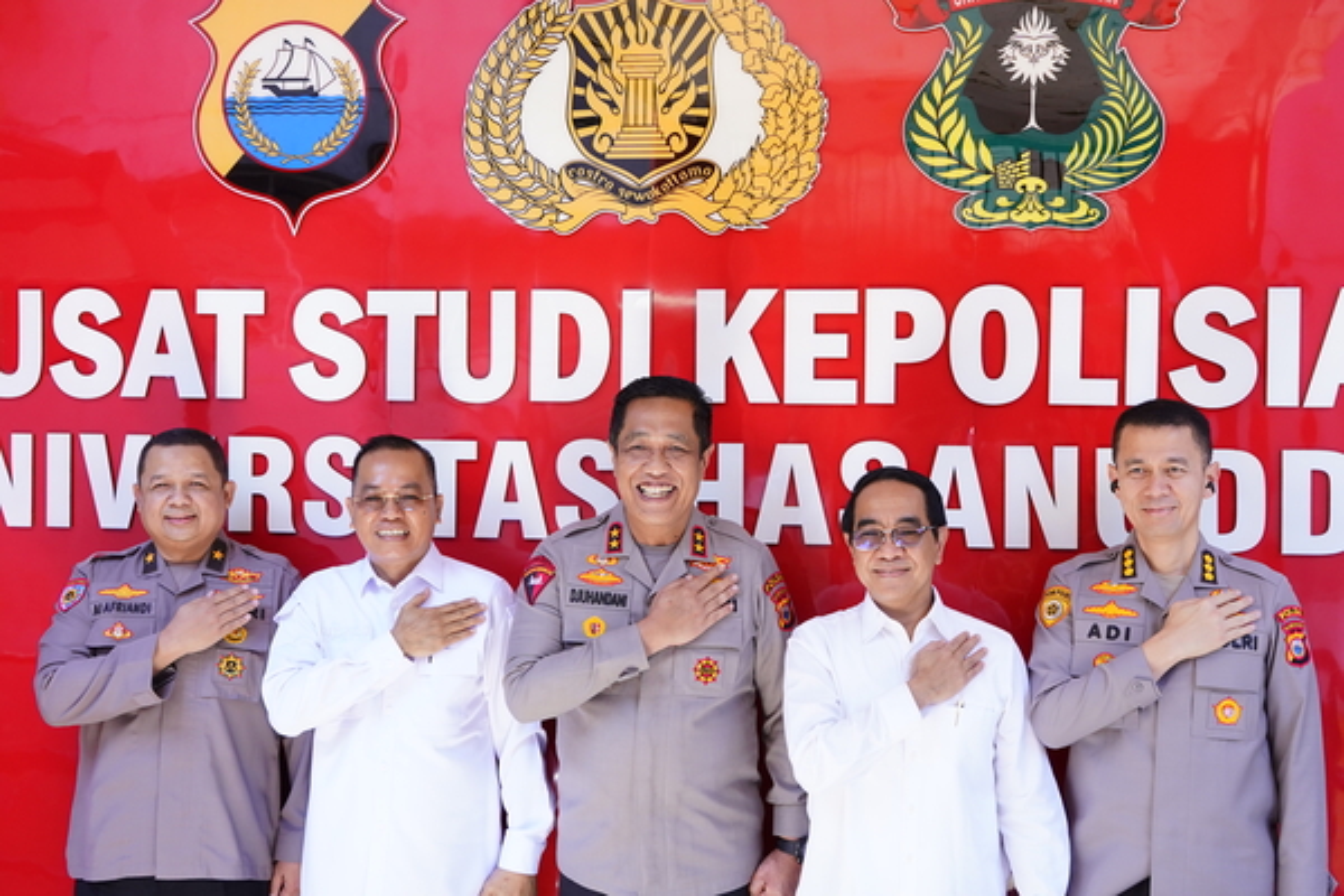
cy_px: 448
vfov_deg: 31.9
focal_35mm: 42
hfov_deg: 46.4
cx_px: 672
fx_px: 1568
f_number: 4.5
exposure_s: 1/320
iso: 1000
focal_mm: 28
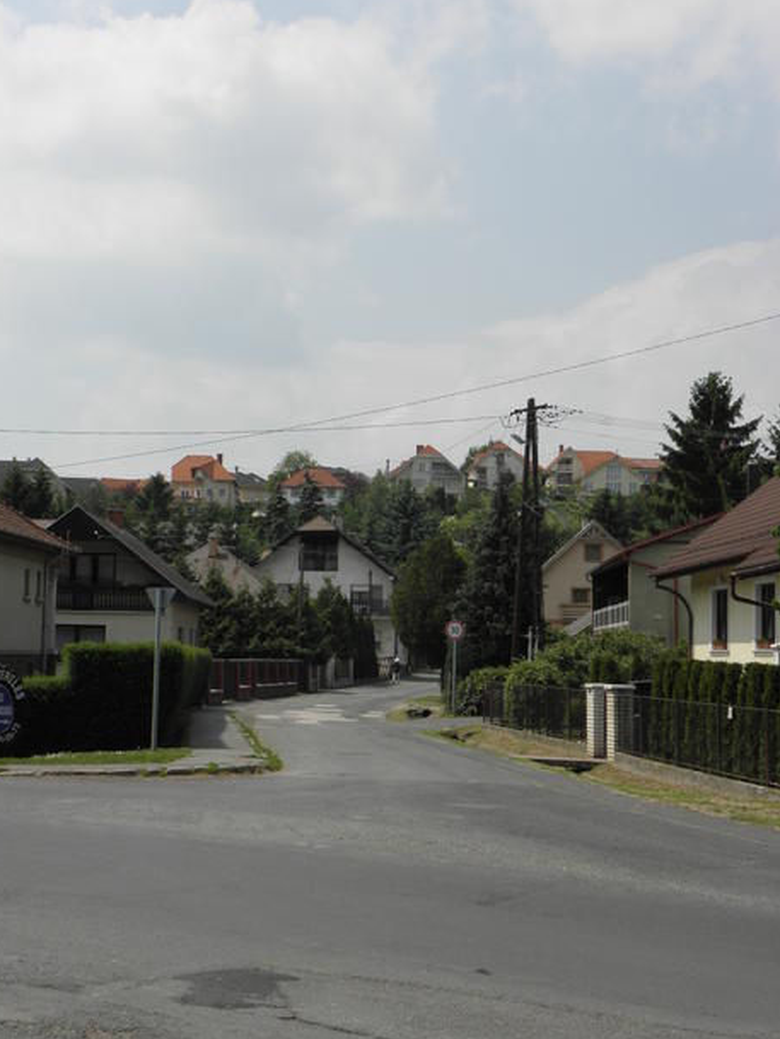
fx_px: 1862
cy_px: 512
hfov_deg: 23.7
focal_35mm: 62
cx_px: 372
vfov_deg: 31.2
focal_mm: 10.65
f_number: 5.6
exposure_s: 1/400
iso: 64
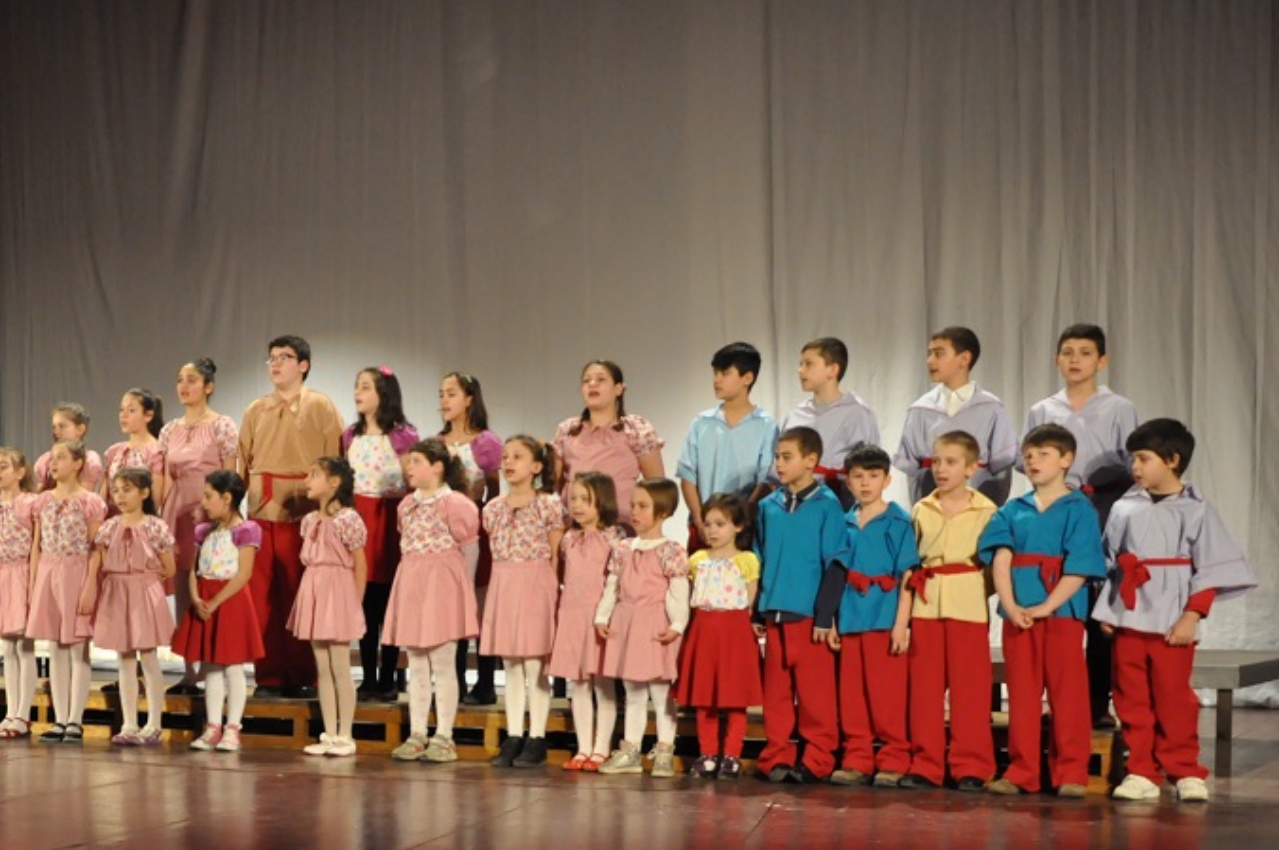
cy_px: 664
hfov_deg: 34.7
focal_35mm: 56
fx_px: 1983
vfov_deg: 23.9
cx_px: 261
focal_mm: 21
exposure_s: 1/60
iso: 1600
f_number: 5
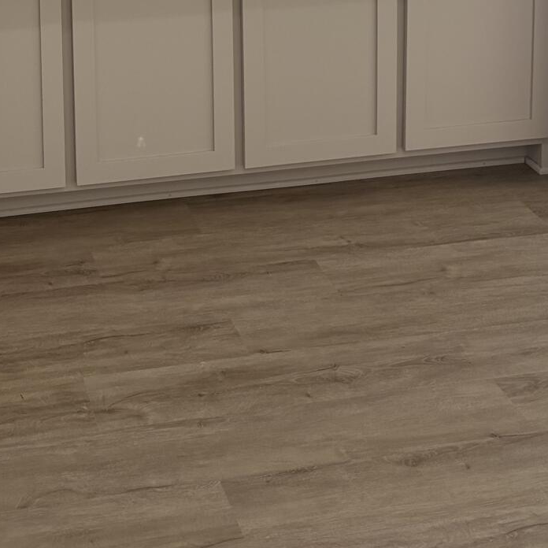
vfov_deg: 22.5
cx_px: 69
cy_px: -220
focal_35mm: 66
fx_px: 1182
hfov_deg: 25.4
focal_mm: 5.96
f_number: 1.6
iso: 40
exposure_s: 1/120
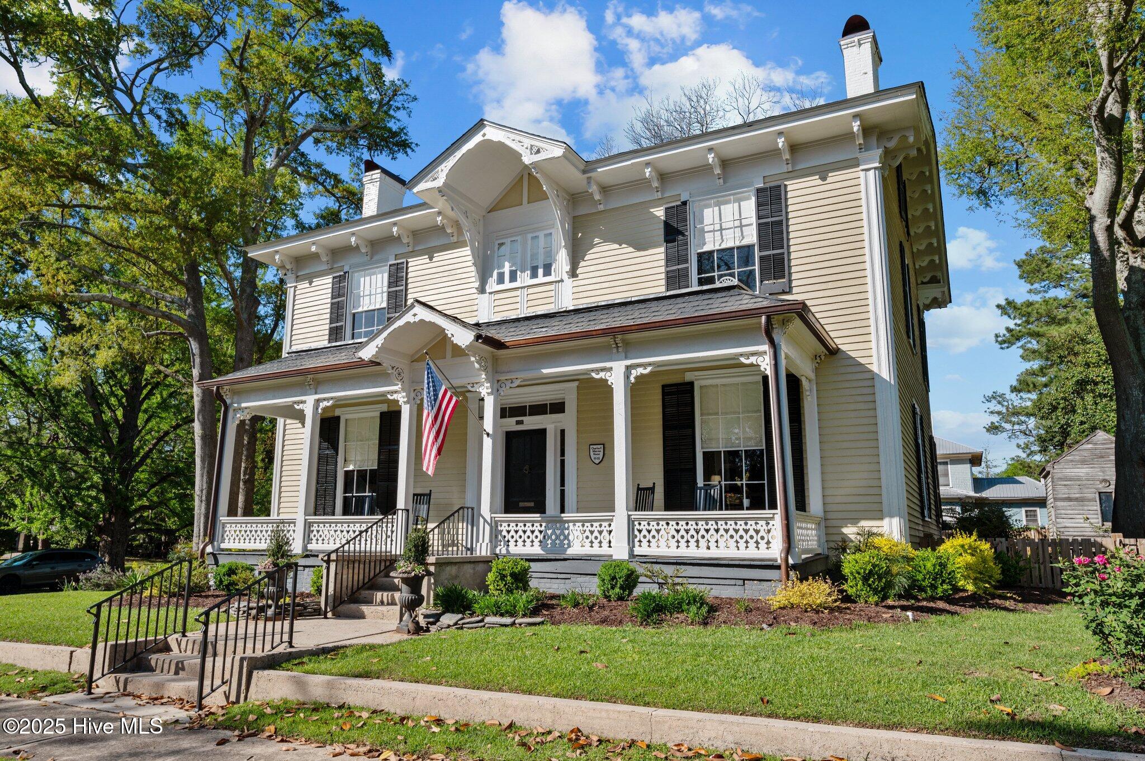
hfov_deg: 73.8
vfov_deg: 53.1
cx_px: 572
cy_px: 380
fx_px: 763
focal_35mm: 24
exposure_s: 1/640
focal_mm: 24
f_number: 8
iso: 250
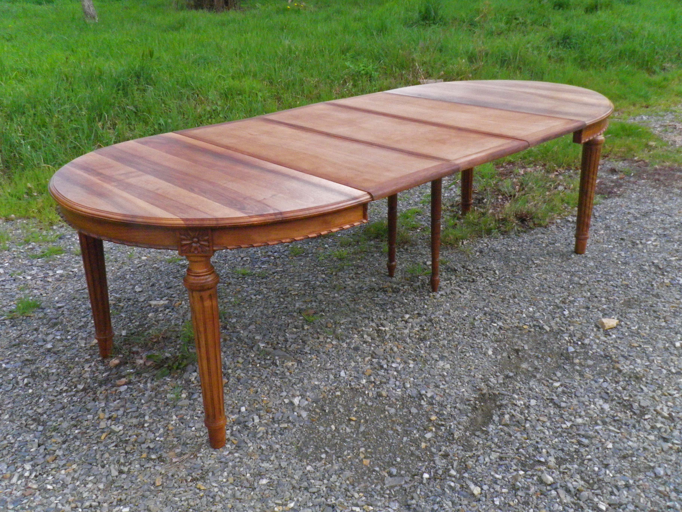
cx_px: 341
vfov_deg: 40.7
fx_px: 690
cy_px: 256
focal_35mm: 35
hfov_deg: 52.6
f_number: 6.3
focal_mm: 6.2
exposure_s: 1/500
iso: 400
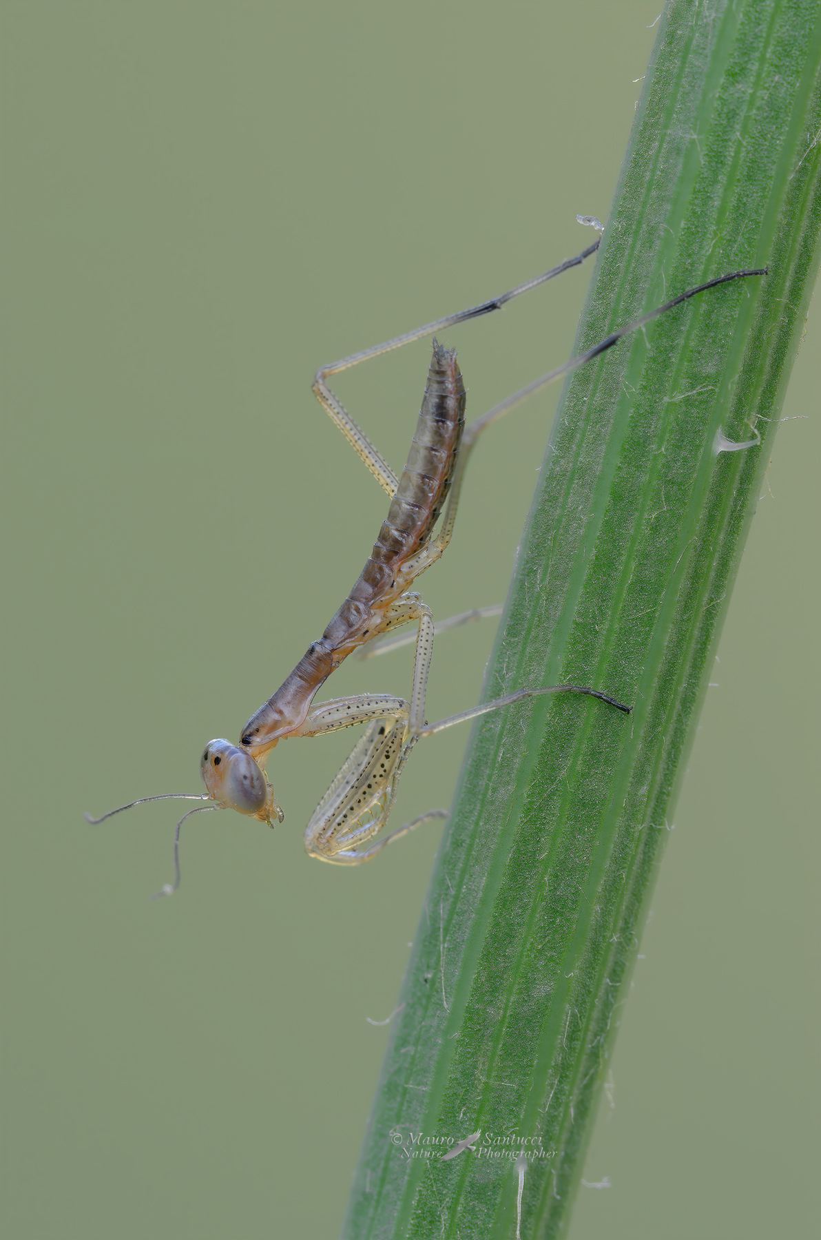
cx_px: 410
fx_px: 9278
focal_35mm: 270
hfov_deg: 5.1
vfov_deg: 7.6
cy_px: 620
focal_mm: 180
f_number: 16
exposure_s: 1/3
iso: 100
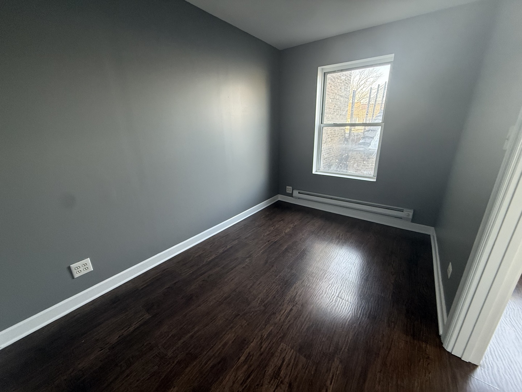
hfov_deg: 102.1
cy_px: 196
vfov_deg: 85.7
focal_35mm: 14
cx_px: 261
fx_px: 211
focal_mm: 2.22
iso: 320
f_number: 2.2
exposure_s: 1/120
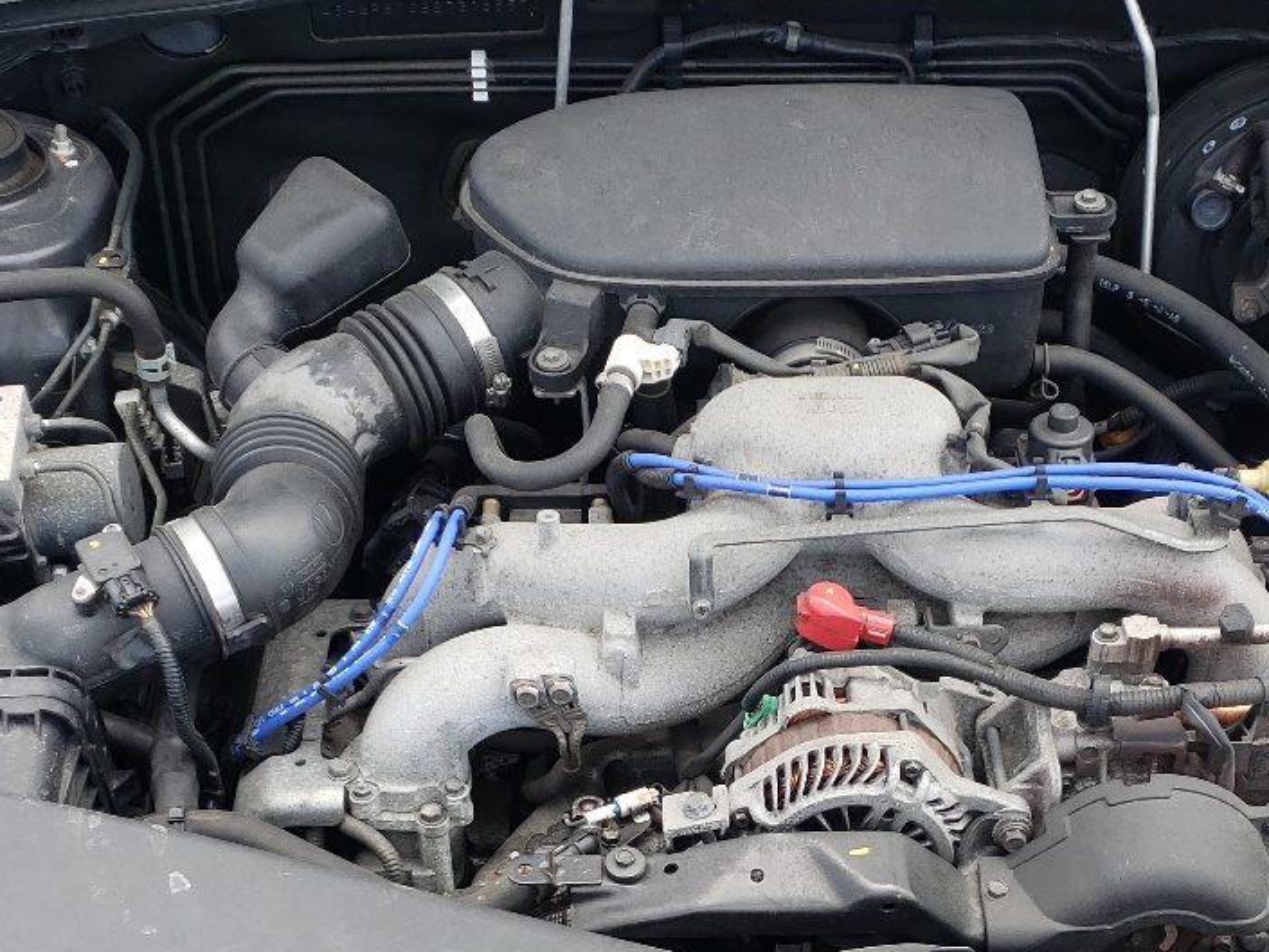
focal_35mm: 59
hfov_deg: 32.5
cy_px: 925
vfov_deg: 23.9
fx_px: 2163
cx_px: 808
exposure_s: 1/714
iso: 50
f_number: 1.5
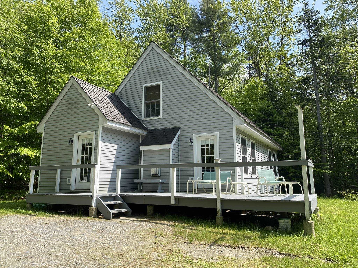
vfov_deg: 53.1
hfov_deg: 67.3
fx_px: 269
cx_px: 179
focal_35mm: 26
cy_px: 134
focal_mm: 4.25
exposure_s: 1/1484
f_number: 1.8
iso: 32
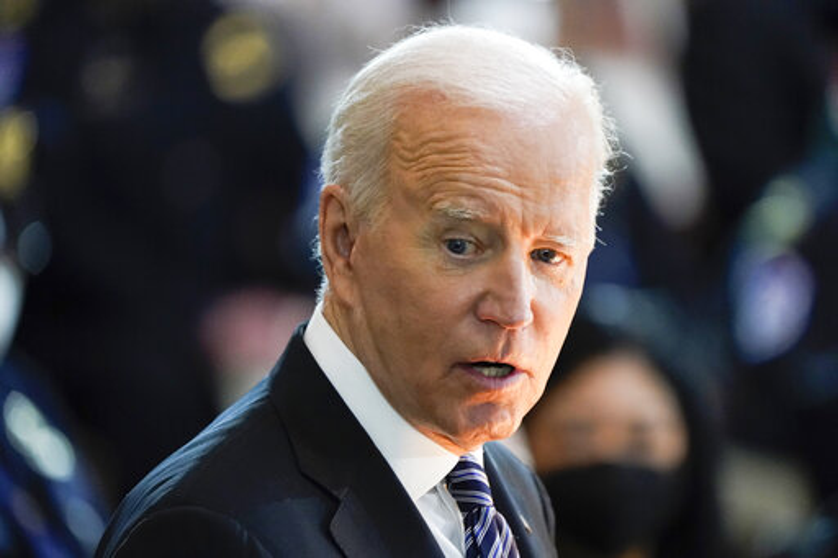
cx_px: 419
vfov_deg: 2.3
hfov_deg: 3.4
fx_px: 13961
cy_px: 279
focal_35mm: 600
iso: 6400
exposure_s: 1/160
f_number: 6.3
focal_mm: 600
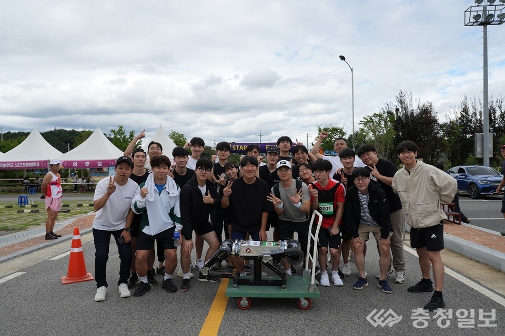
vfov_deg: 46.4
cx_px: 252
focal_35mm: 28
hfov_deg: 65.5
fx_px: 393
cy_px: 168
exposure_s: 1/400
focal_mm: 28
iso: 100
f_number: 5.6
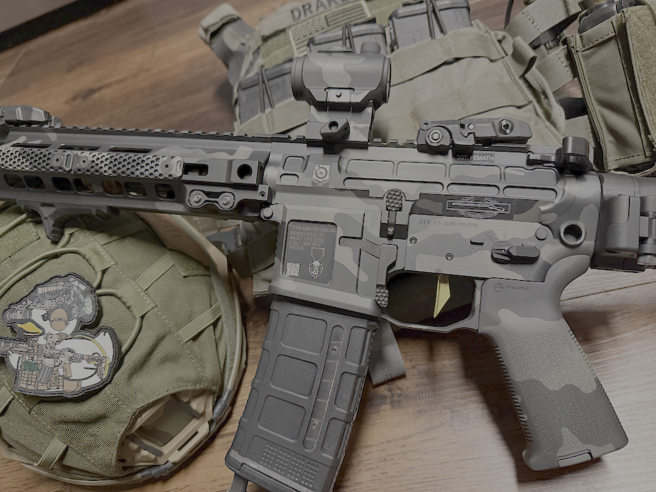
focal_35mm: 24
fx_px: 455
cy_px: 246
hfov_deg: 71.6
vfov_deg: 56.8
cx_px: 328
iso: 1000
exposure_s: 1/40
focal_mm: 6.76
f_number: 1.78
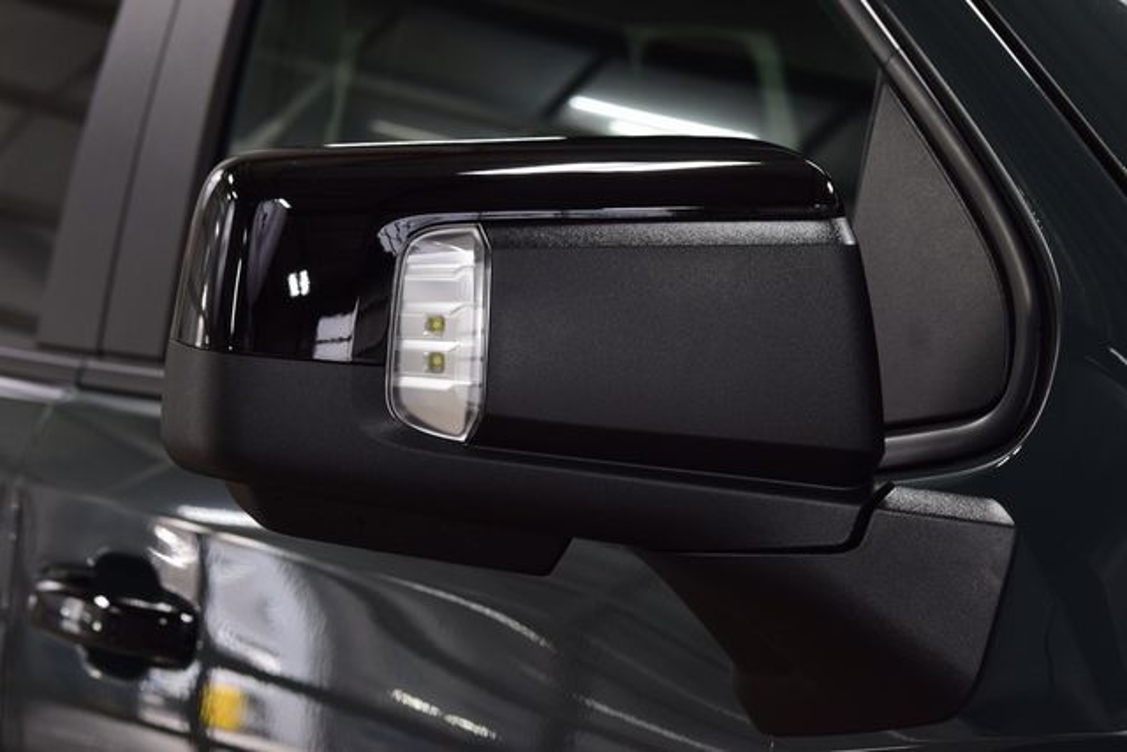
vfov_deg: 16.6
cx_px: 564
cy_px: 376
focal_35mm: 82
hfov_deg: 24.6
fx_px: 2583
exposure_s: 1/25
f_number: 7.1
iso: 400
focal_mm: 55
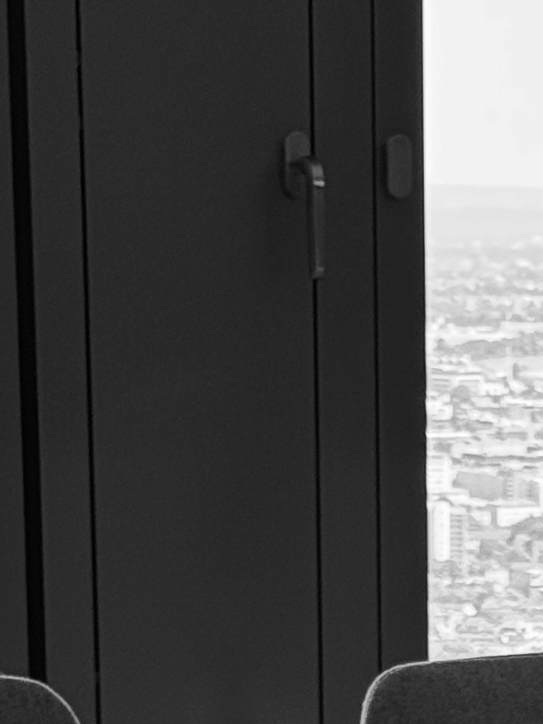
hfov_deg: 7.1
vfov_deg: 9.2
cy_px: 1178
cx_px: 638
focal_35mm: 208
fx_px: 4348
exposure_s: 1/383
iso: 64
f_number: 1.78
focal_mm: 6.76
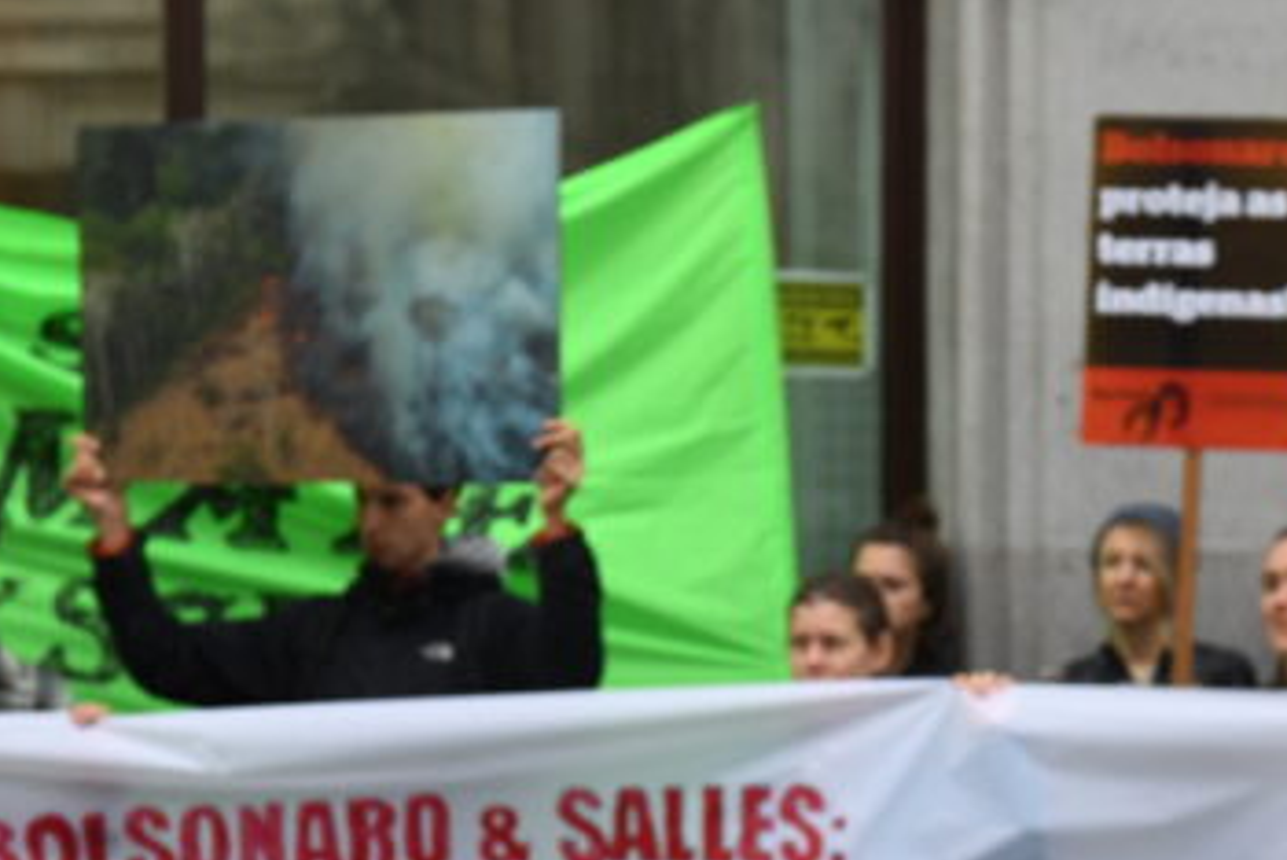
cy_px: 803
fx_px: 3399
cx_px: 791
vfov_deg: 14.3
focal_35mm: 95
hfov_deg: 21.4
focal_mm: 40
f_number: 4
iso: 800
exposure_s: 1/800
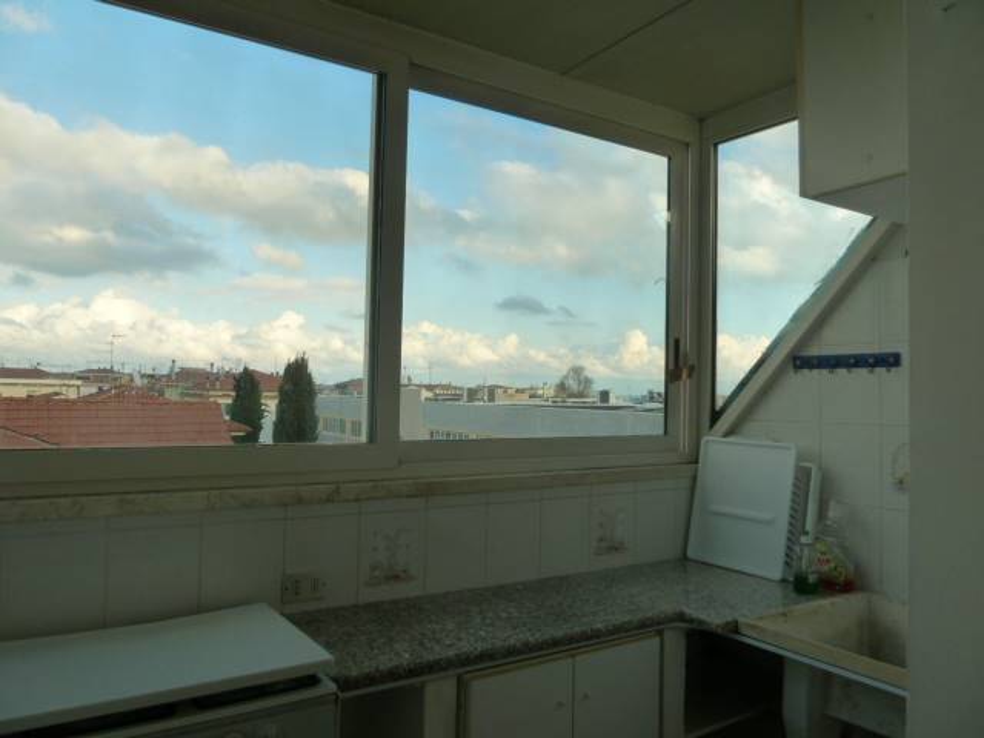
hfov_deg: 69.4
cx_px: 492
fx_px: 711
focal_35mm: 25
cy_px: 369
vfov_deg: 54.9
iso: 125
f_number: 3.3
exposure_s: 1/60
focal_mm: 4.1
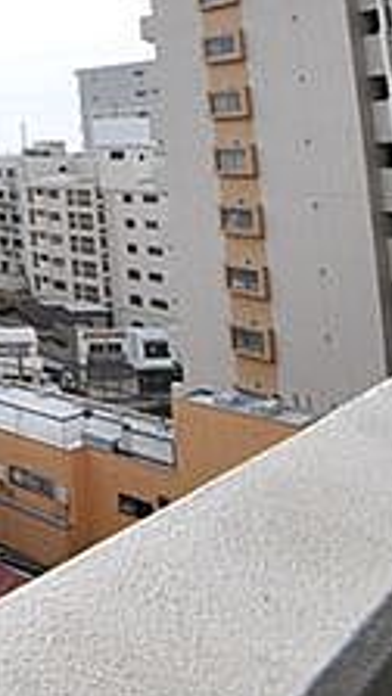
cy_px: 59
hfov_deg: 17.5
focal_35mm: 36
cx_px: -454
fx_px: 665
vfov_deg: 48.9
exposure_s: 1/500
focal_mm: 8
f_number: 9
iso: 800
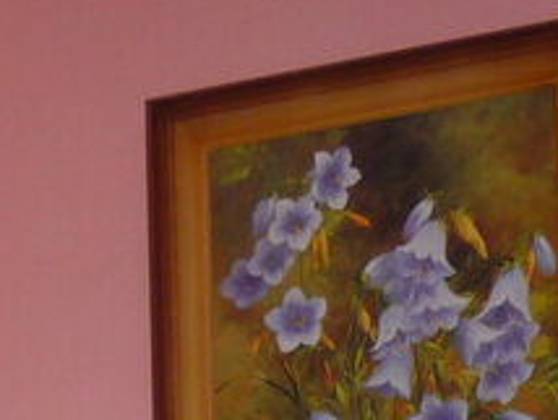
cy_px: 1072
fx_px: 2985
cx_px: -386
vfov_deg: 7.4
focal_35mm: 185
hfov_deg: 10.2
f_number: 2.8
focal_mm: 5.5
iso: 100
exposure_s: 1/30
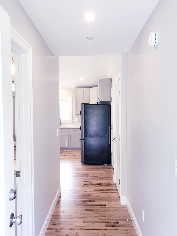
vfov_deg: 67.3
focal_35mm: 26
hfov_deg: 53.1
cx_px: 88
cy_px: 118
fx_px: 177
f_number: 2.4
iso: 100
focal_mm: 4.3
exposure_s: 1/60
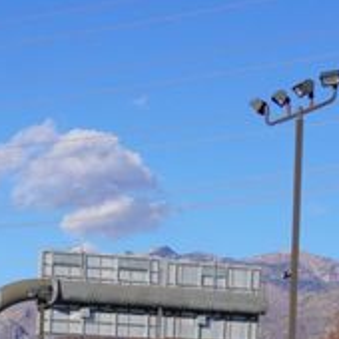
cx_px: -138
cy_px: 648
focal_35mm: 162
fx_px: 1790
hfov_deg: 10.5
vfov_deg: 10.1
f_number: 10
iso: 100
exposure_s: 1/200
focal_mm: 21
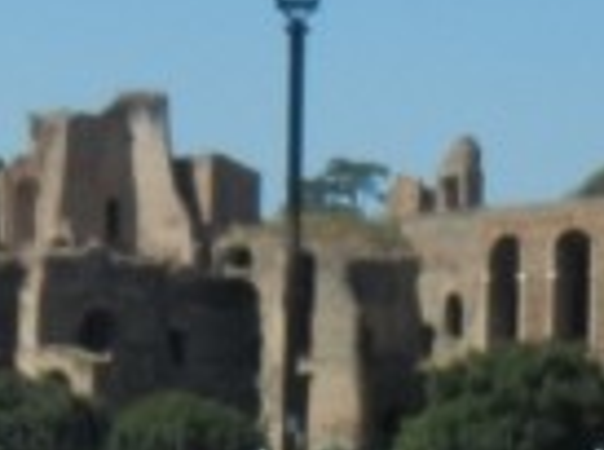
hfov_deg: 8.8
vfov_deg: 6.5
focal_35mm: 225
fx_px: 3916
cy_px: 459
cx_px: 331
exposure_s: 1/255
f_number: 7
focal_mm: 5.4
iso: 160
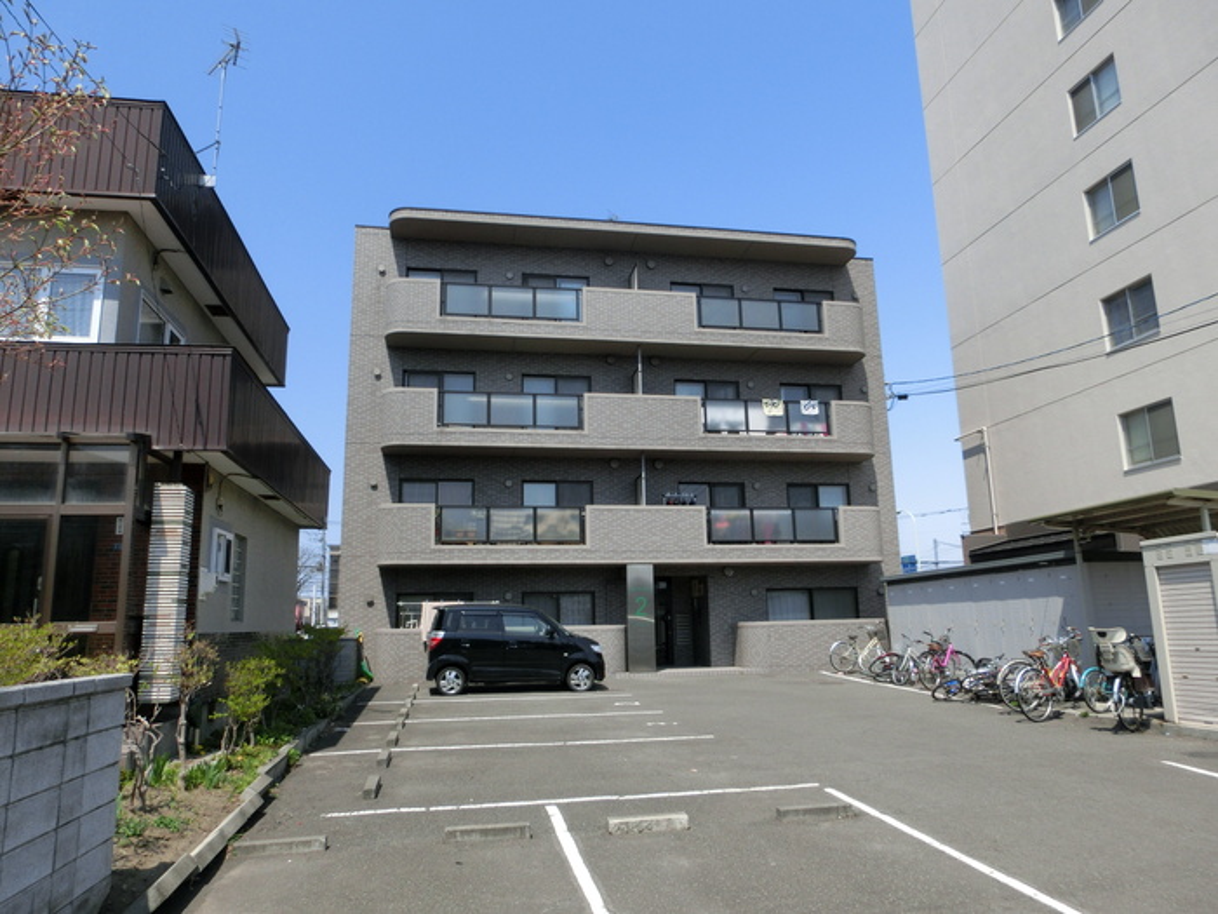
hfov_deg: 71.6
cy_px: 457
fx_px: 844
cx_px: 609
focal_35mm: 24
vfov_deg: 56.8
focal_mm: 4.24
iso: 80
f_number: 7.9
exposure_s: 1/200
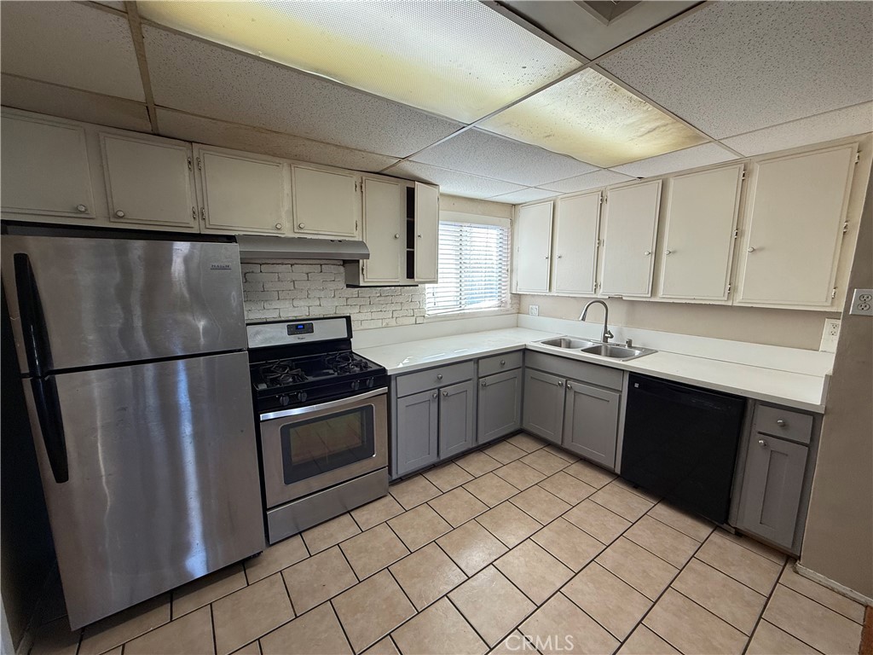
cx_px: 436
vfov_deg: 85.7
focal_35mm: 14
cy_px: 328
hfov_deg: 102.1
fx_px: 353
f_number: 2.2
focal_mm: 2.22
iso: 80
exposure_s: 1/126
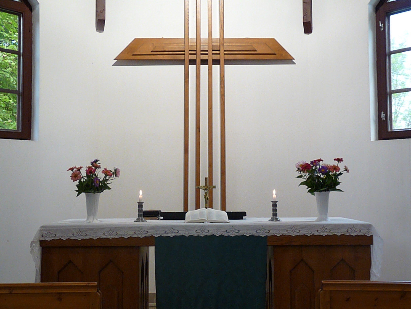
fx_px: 534
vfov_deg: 32.2
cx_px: 206
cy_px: 154
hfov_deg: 42.1
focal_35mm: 45
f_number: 3.2
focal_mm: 8
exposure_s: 1/100
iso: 800
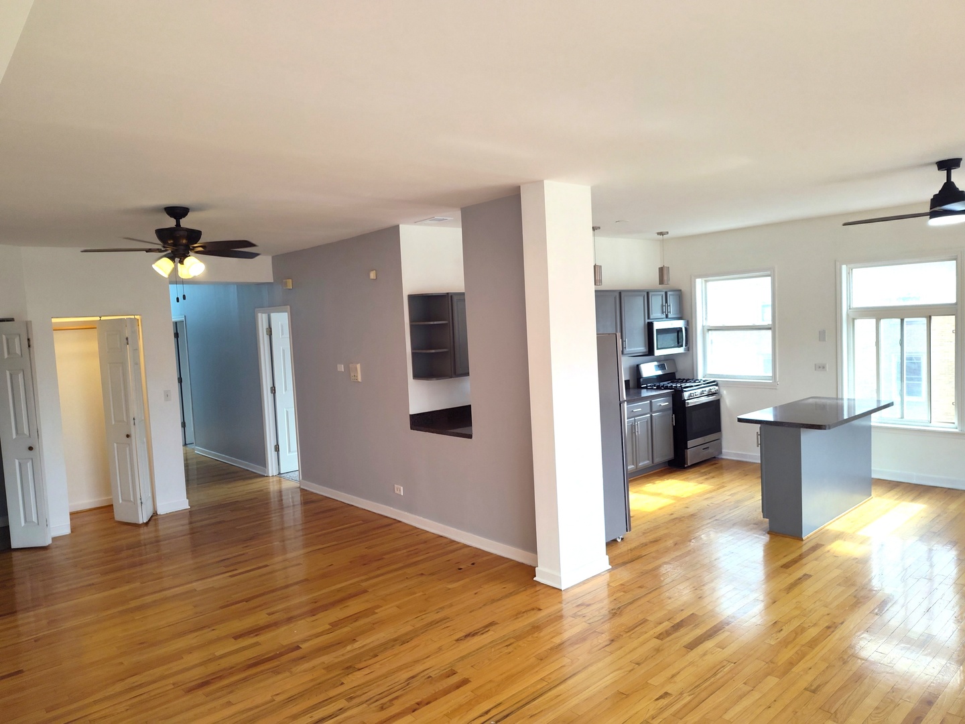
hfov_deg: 73.9
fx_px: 641
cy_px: 362
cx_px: 482
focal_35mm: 23
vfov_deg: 58.9
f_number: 1.8
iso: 149
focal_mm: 5.56
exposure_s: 1/200
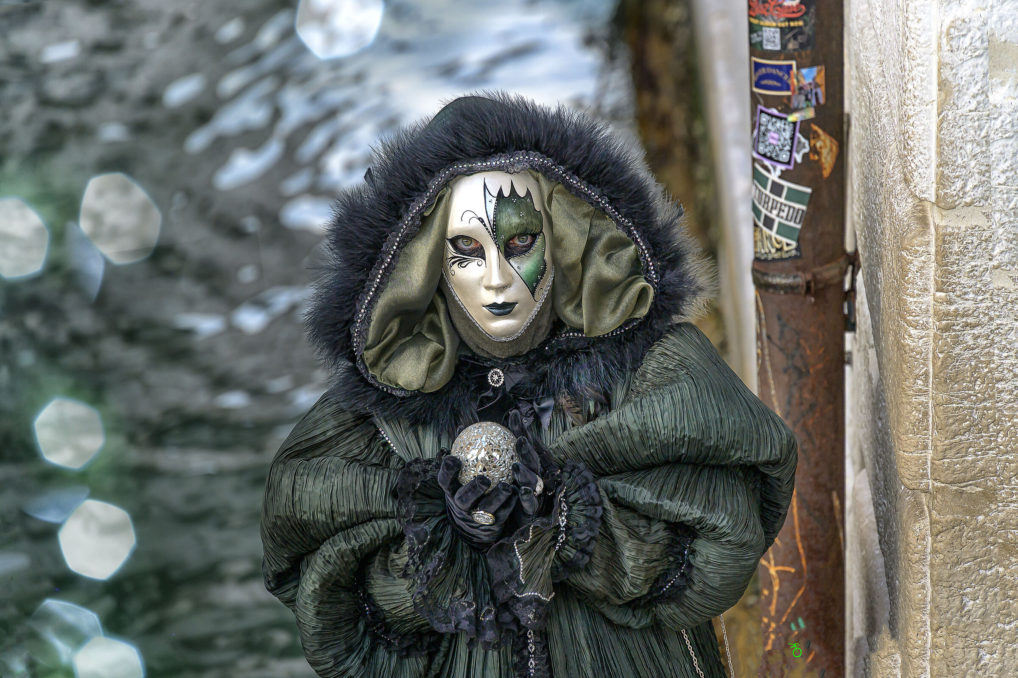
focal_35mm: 200
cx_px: 509
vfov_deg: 6.9
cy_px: 339
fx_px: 5655
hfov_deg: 10.3
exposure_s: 1/200
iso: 800
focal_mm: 200
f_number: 6.3
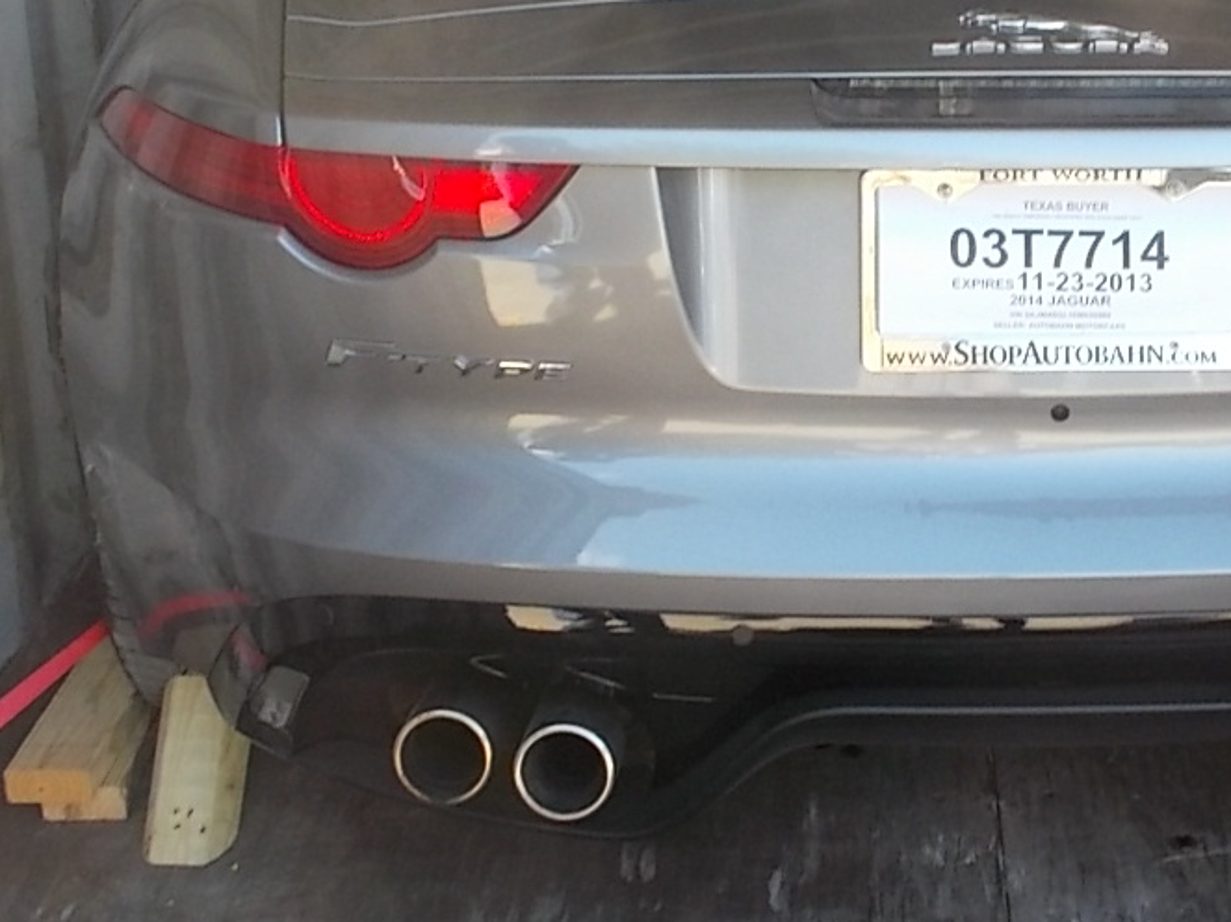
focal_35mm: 70
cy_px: 234
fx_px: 2489
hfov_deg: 27.3
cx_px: 971
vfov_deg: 20.8
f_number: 3.3
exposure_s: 1/80
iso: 80
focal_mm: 4.1
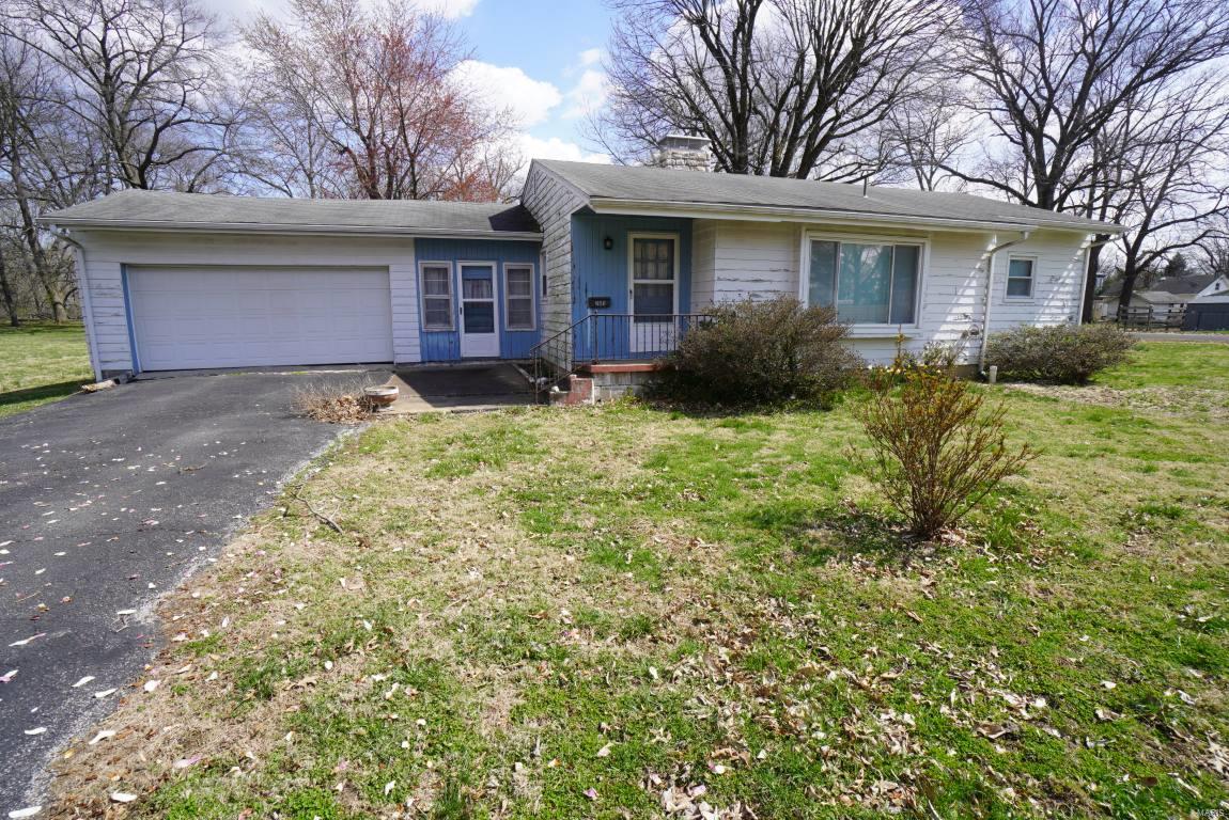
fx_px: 512
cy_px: 410
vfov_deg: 77.4
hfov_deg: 100.4
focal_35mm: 15
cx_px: 614
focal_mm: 10
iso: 100
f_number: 9
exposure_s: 1/125
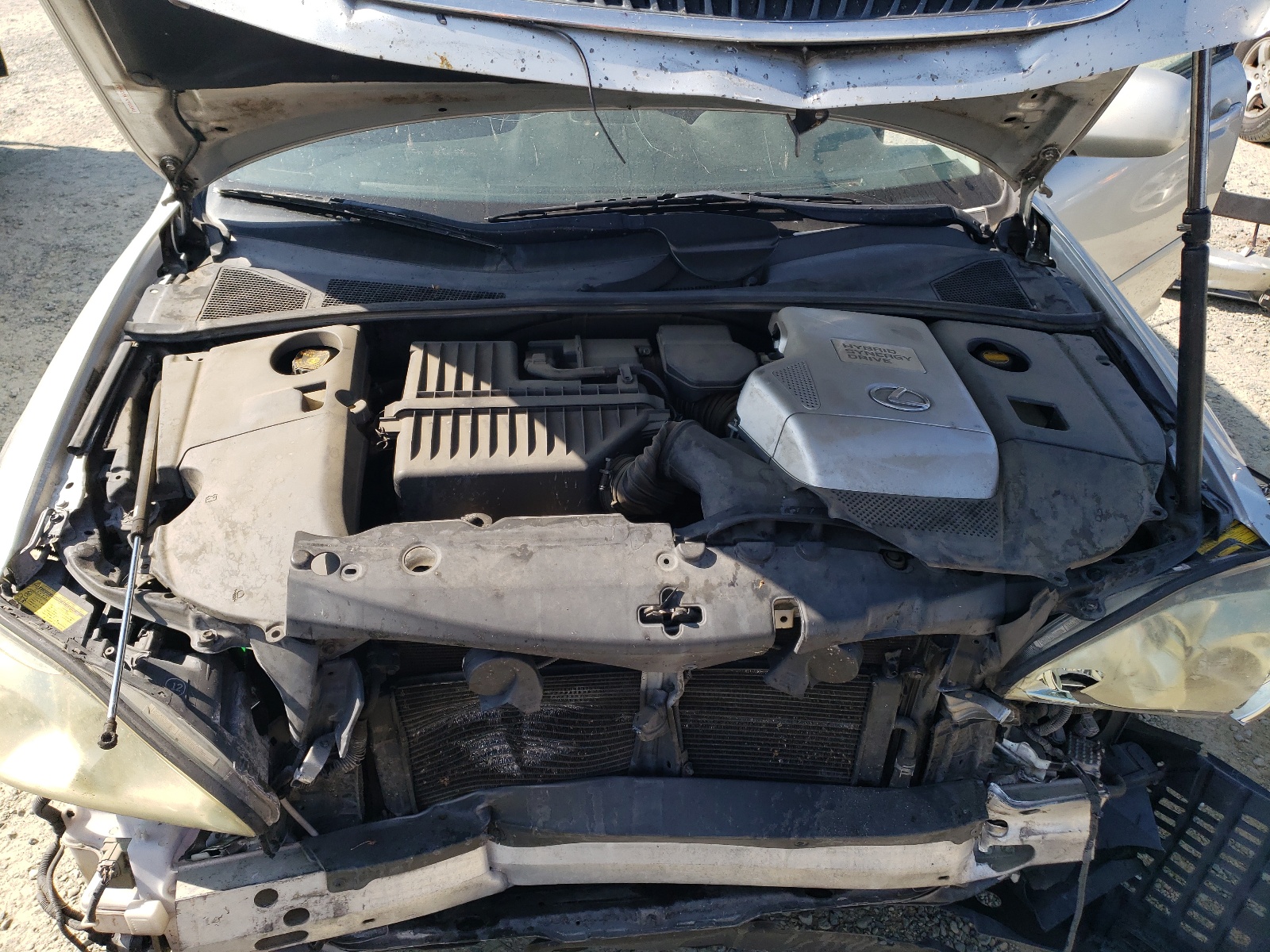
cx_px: 635
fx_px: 954
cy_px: 476
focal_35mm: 26
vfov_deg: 53.1
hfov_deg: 67.3
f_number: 1.5
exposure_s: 1/1429
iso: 50
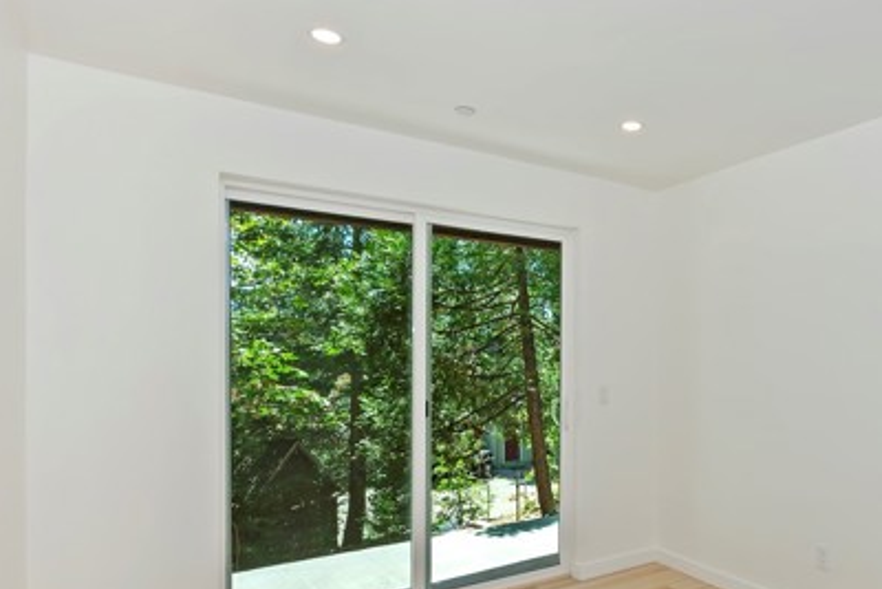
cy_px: 361
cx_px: 648
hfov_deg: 69.5
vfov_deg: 52.7
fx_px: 588
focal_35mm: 24
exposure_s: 1/30
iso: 100
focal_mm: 10
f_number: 8
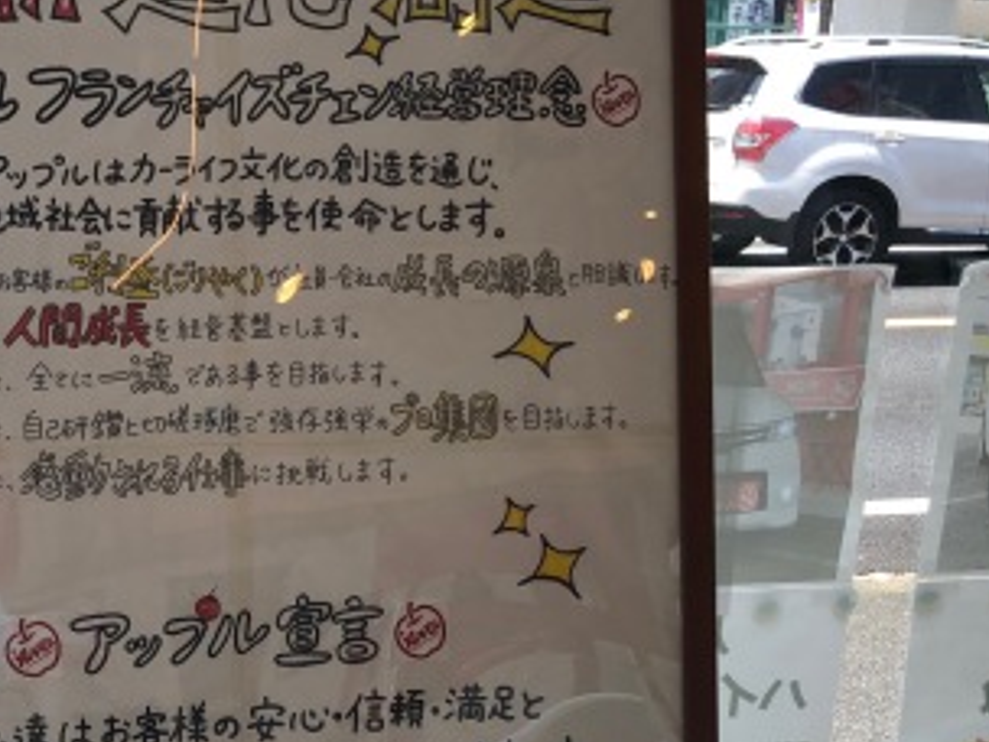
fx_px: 1686
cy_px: 459
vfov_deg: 24.8
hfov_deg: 31.2
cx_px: 101
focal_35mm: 59
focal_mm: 3.99
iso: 20
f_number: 1.8
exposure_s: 1/331
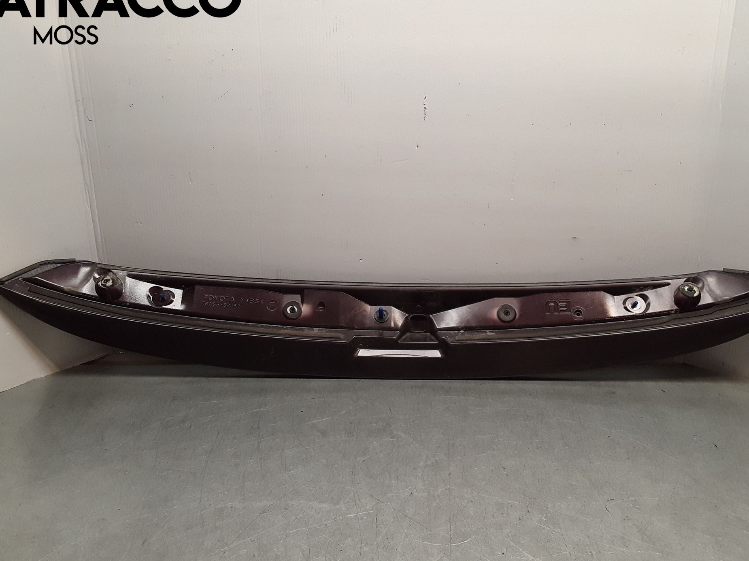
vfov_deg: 45.4
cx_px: 407
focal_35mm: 31
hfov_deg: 58.3
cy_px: 284
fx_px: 671
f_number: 1.9
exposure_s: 1/100
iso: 50
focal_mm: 2.91
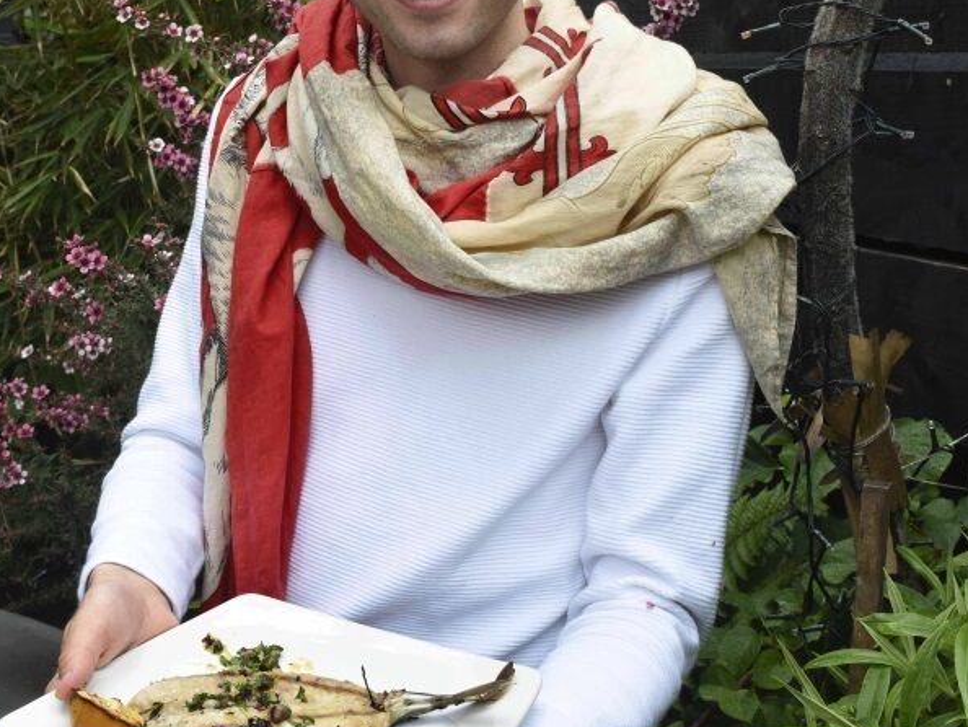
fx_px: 1790
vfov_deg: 22.8
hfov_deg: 30.3
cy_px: 200
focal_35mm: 64
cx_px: 484
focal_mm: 44
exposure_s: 1/80
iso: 800
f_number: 11
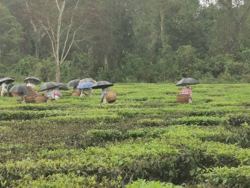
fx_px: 932
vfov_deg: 11.5
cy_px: 94
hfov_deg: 15.3
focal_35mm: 129
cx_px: 125
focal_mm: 5.56
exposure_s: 1/395
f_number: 1.6
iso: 50
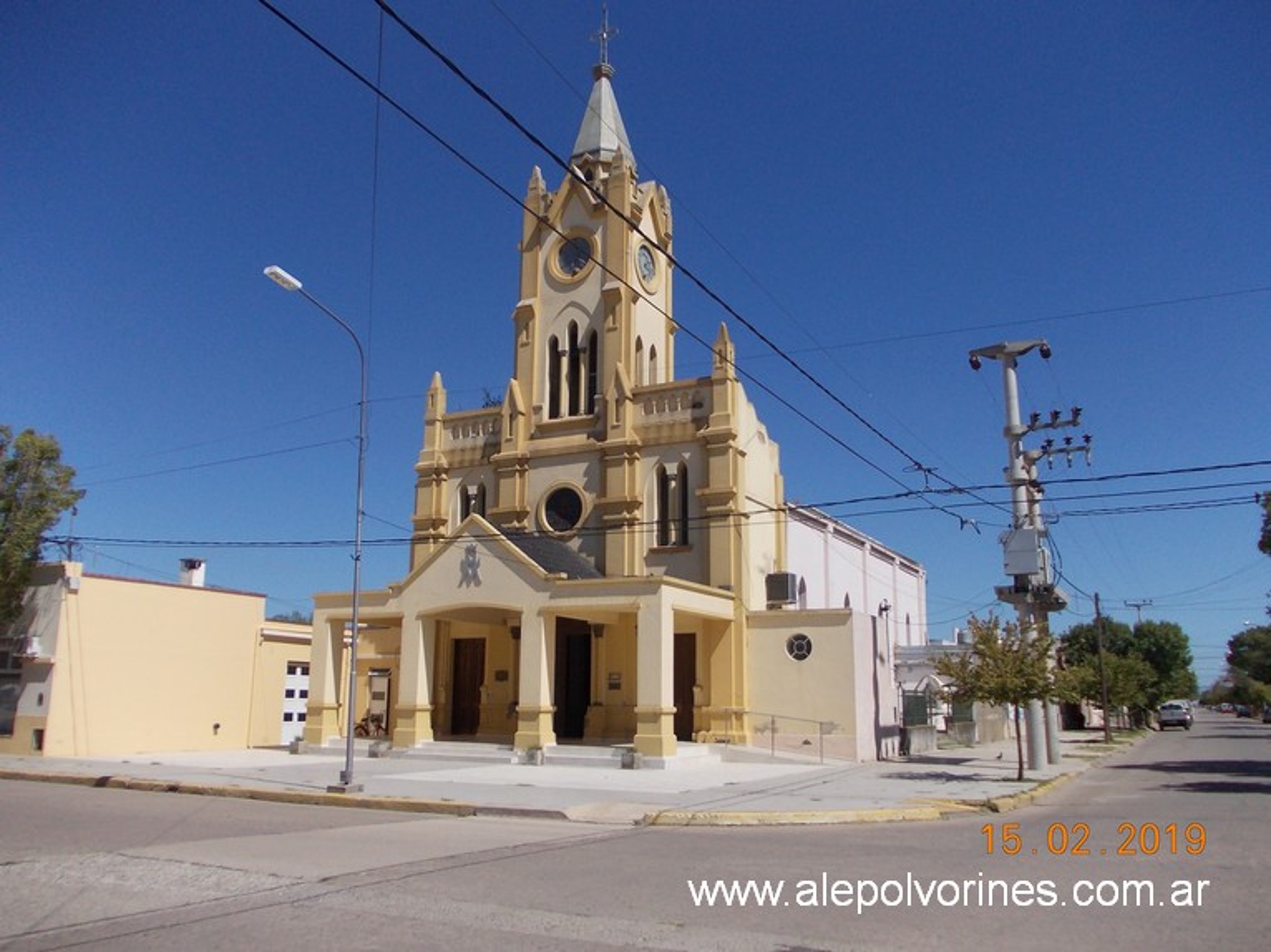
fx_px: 1028
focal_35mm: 28
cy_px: 476
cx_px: 636
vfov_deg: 49.7
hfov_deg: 63.5
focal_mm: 4
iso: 80
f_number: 5.4
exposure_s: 1/640
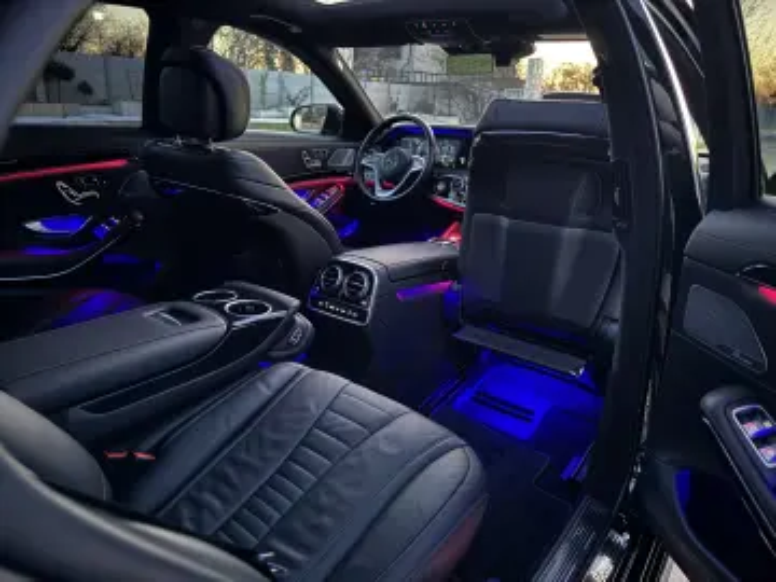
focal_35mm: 24
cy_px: 291
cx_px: 388
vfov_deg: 56.8
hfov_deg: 71.6
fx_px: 538
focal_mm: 6.76
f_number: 1.78
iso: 1600
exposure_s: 1/9
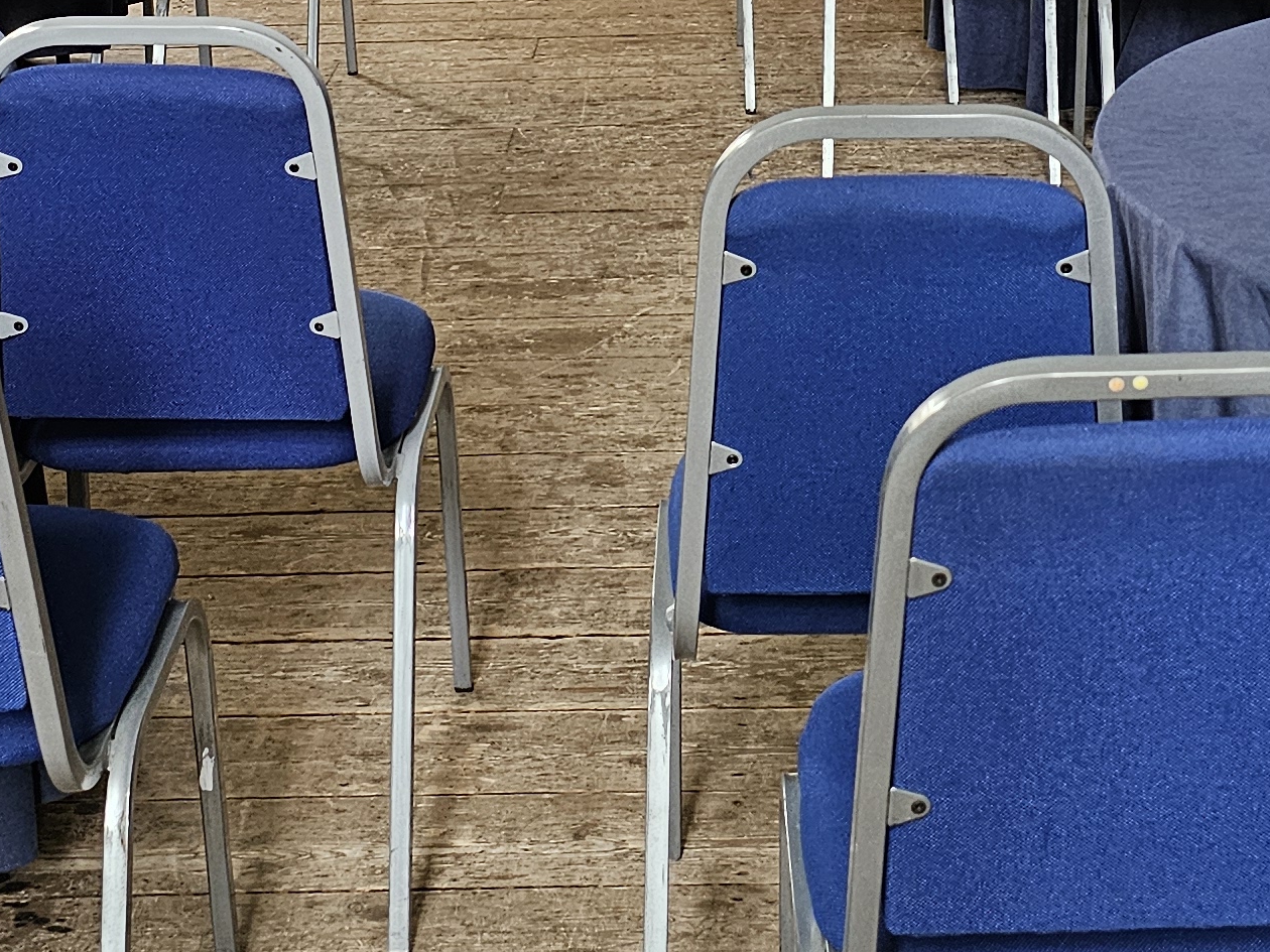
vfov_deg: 19.0
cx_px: 732
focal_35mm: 73
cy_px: -194
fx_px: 2678
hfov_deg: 26.6
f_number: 1.7
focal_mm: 6.3
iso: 400
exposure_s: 1/170
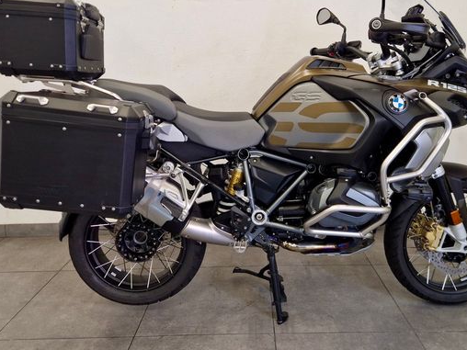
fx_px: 391
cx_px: 260
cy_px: 144
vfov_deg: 48.0
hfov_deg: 61.5
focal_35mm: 29
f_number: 1.8
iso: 400
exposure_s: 1/100
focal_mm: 5.4
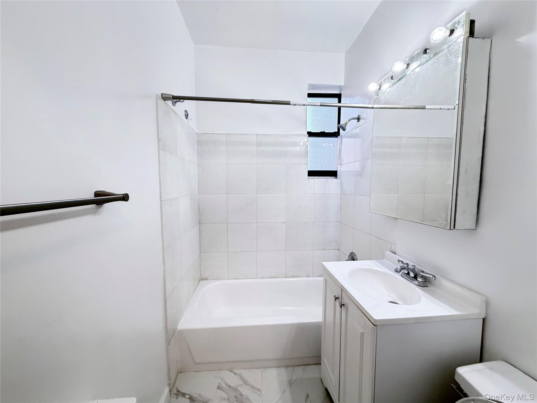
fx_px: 217
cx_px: 268
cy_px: 202
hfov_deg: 102.1
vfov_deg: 85.7
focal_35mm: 14
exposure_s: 1/60
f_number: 2.2
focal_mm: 2.22
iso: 400
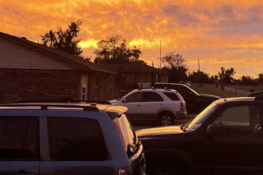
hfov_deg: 35.0
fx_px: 416
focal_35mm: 57
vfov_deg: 22.2
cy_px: -27
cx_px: 115
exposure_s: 1/121
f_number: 1.6
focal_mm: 4.2
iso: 64
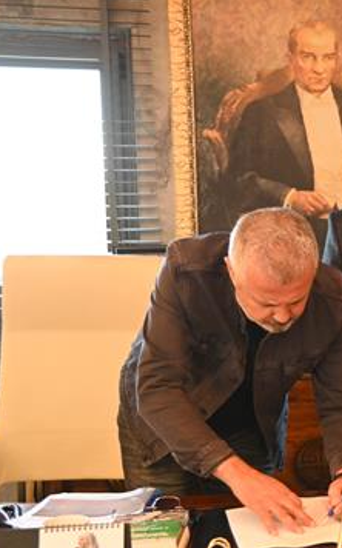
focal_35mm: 66
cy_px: 317
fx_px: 986
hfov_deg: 17.9
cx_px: 488
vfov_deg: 31.0
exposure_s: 1/80
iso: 3200
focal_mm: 32
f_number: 4
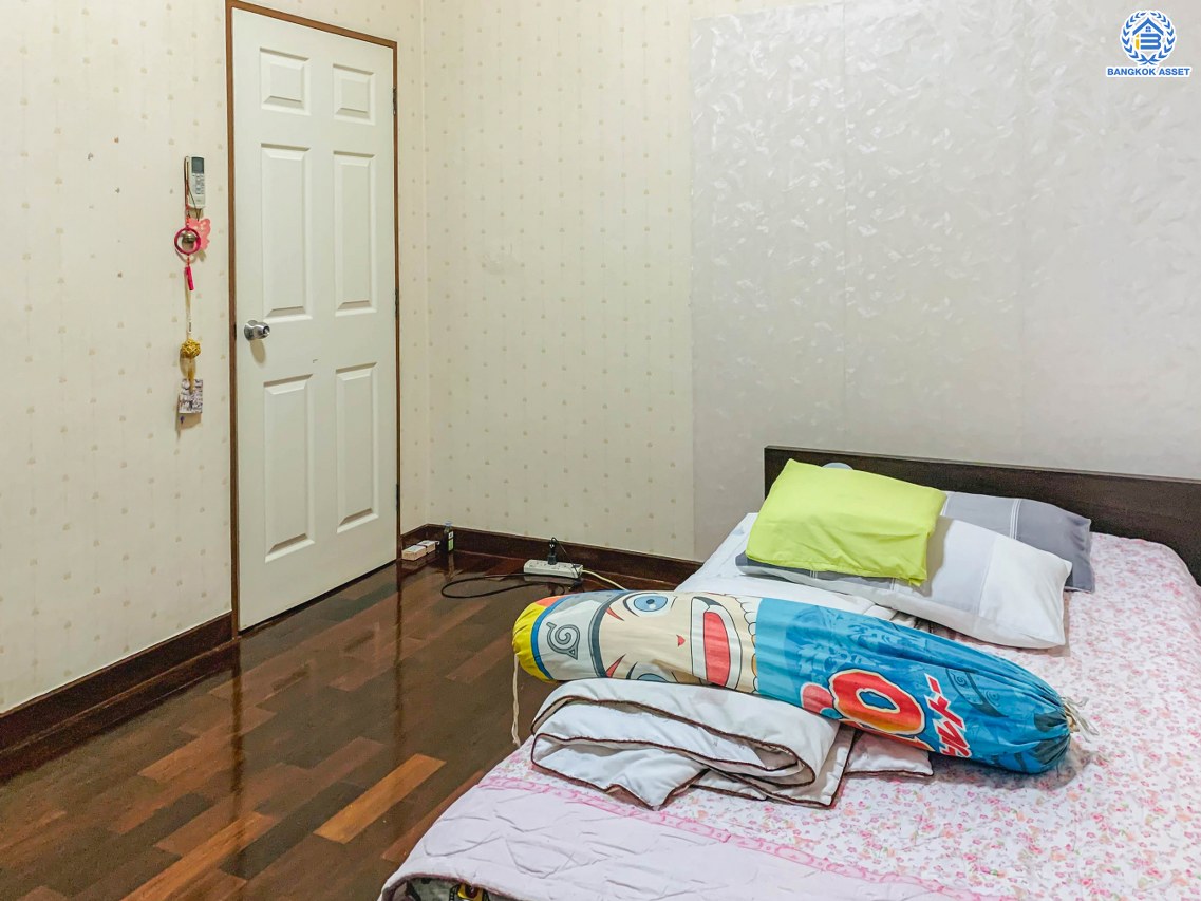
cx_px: 600
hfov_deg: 67.3
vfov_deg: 53.1
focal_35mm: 26
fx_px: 902
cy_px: 450
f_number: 1.8
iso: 25
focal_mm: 4.25
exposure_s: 1/670
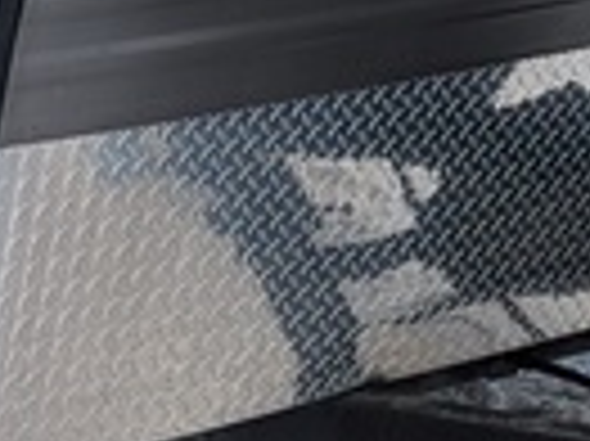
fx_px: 3201
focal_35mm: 188
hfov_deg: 10.0
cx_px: -455
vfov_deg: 7.7
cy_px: -342
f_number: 1.68
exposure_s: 1/437
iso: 26
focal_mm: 6.9
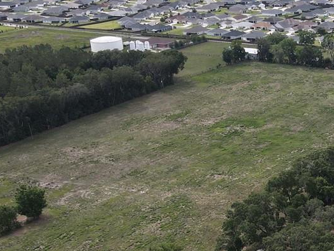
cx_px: 384
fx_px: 705
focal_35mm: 73
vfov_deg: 20.0
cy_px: 200
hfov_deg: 24.5
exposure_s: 1/500
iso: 100
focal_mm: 4.5
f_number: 2.8
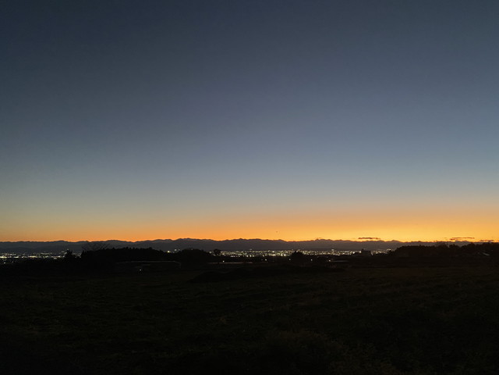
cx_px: 250
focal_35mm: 26
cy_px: 188
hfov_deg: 67.3
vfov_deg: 53.1
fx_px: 375
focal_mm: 4.25
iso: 500
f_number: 1.8
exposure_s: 1/30
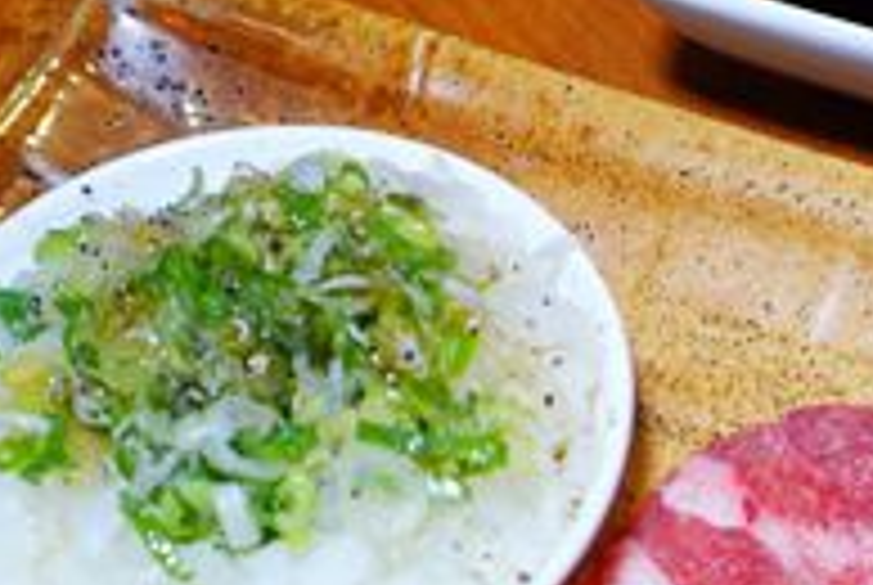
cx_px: 1238
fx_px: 5683
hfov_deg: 8.6
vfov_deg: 5.8
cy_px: 812
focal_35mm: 234
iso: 640
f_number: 2.8
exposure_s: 1/80
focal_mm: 25.7
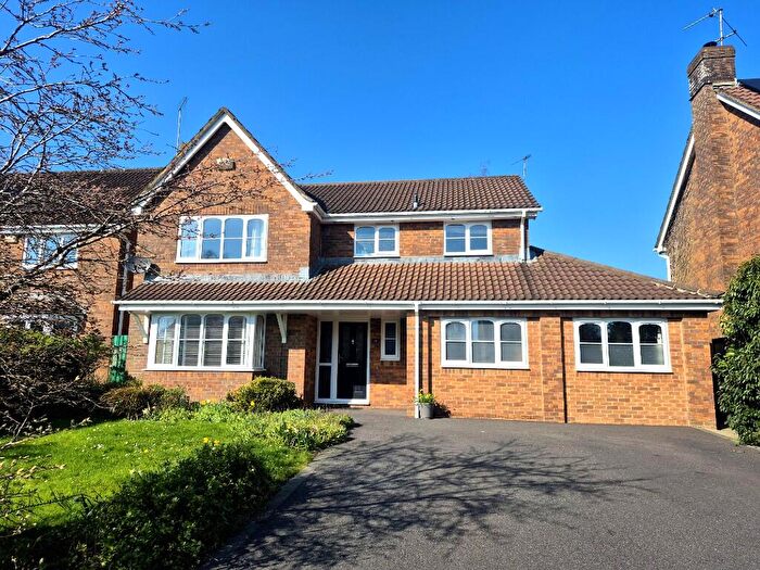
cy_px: 285
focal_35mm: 23
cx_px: 380
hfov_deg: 73.9
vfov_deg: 58.9
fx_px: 505
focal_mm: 5.4
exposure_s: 1/1584
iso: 25
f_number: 1.8
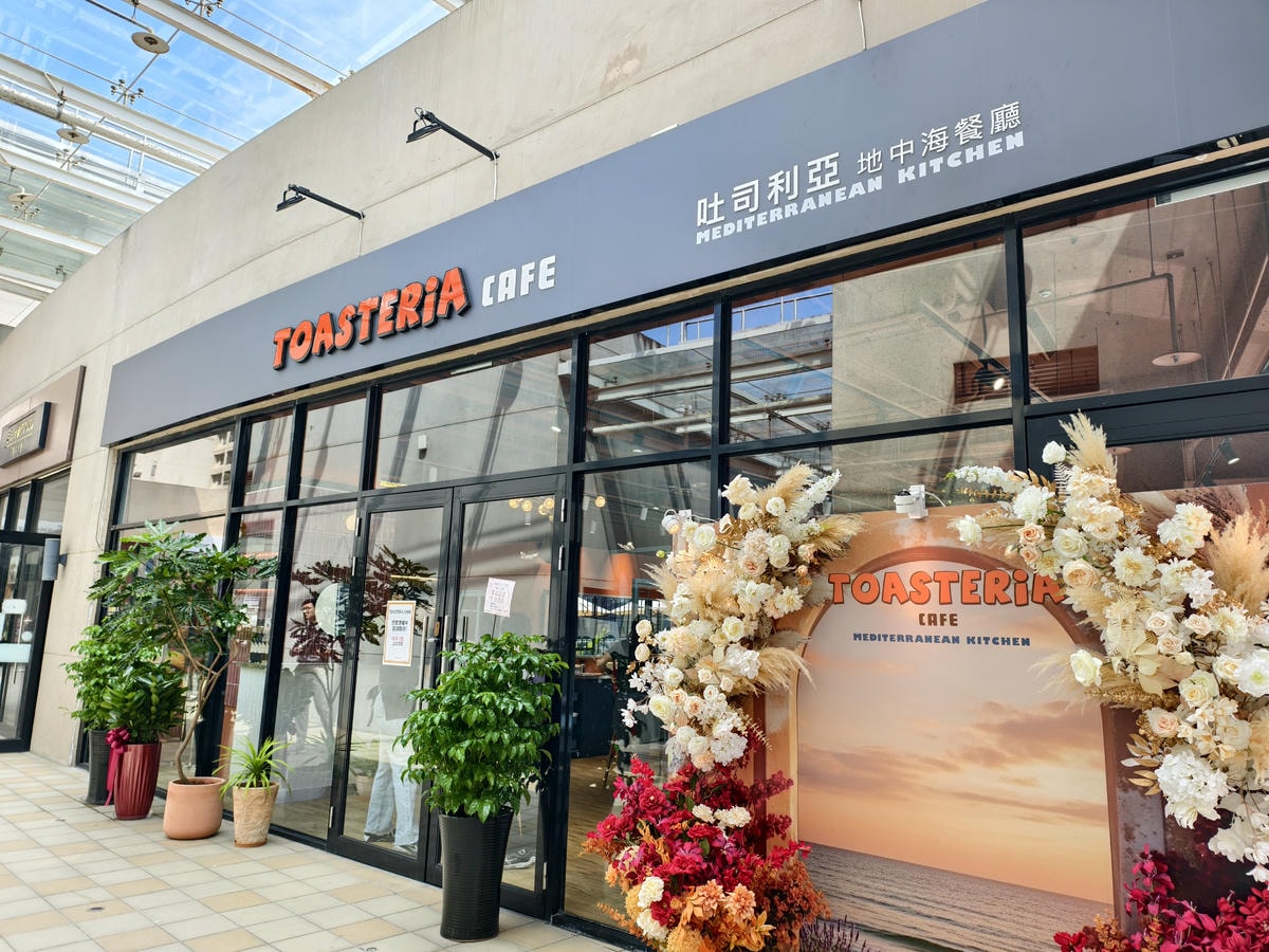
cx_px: 634
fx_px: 843
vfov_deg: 58.9
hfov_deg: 73.9
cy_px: 476
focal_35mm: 23
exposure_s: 1/322
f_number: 1.57
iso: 72
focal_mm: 6.54
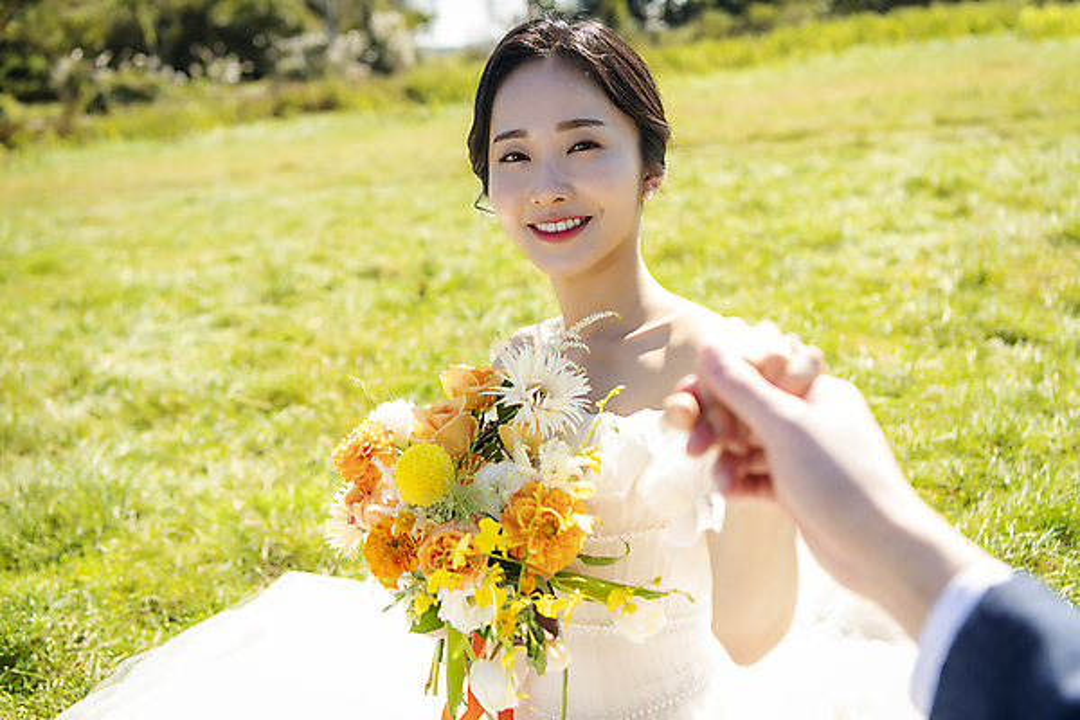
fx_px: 1320
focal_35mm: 44
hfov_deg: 44.5
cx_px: 540
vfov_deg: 30.5
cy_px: 360
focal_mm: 44
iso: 125
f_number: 4
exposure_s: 1/400
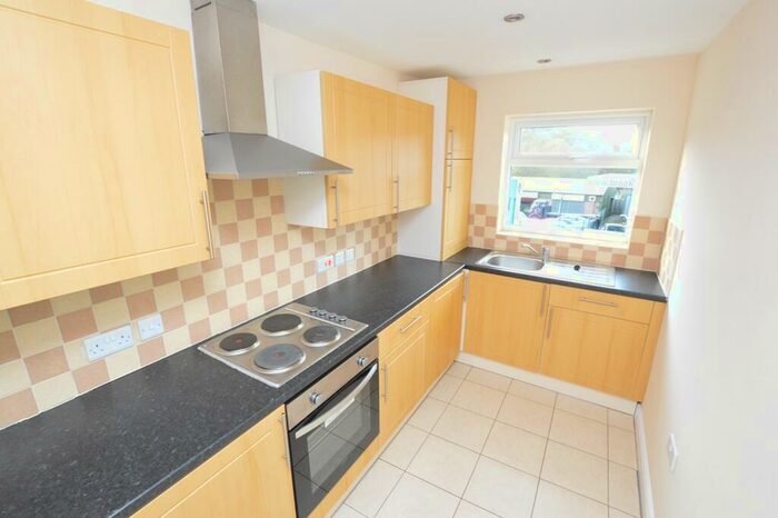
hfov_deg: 100.4
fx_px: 324
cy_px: 259
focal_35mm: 15
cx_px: 389
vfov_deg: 77.3
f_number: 9
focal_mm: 10
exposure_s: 1/15
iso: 2200
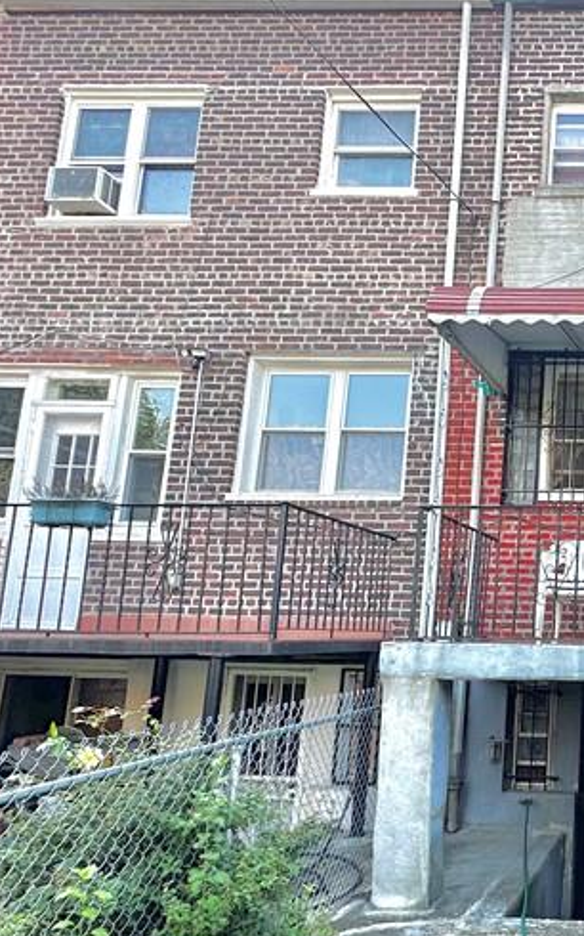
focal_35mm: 31
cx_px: 685
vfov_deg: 61.0
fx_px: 790
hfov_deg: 33.6
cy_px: 531
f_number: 2.2
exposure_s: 1/123
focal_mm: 2.22
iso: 40
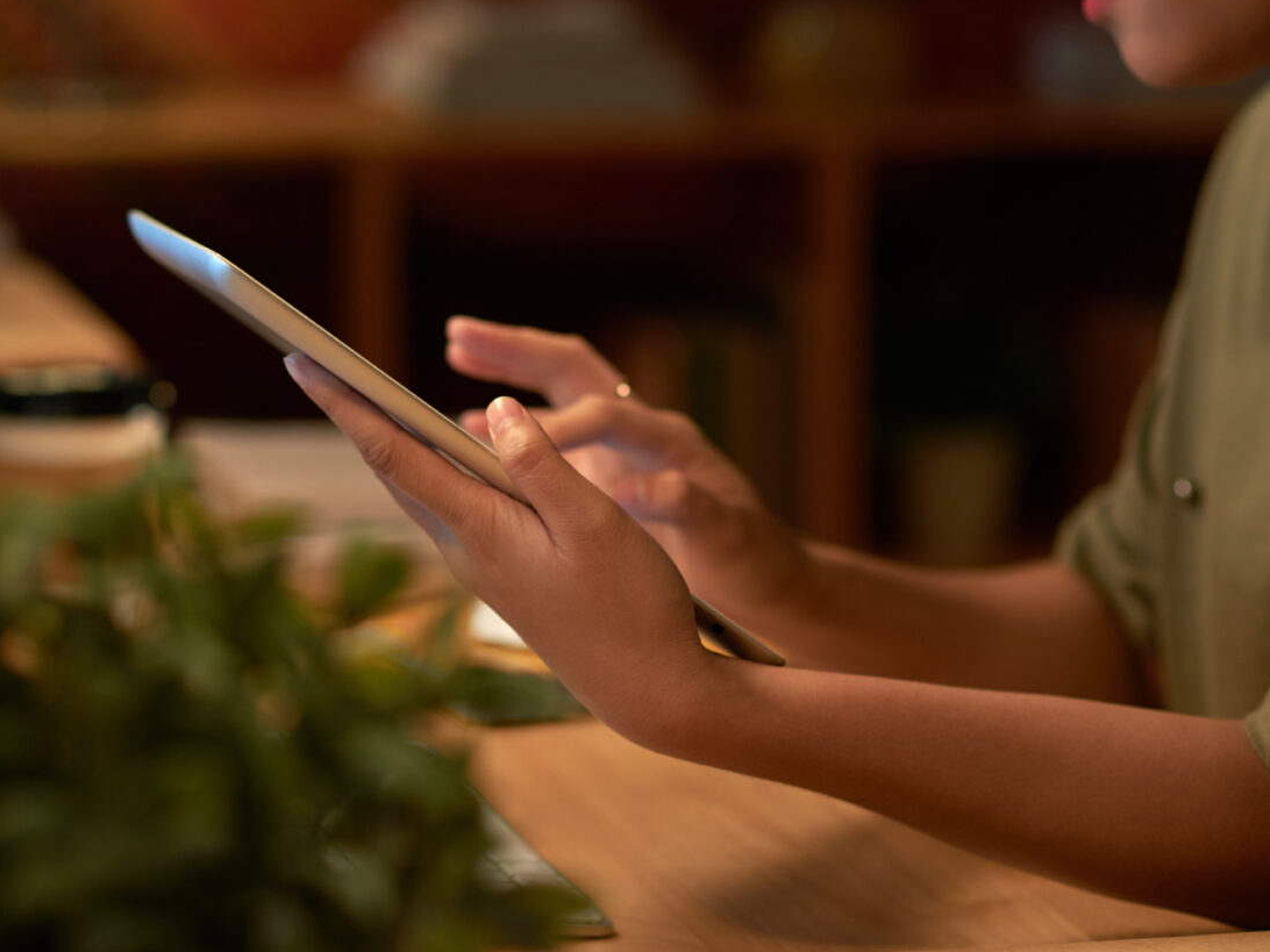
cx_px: 483
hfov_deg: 17.1
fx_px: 4219
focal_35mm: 115
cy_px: 442
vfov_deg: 12.9
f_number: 2.8
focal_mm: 85
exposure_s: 1/90
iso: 280
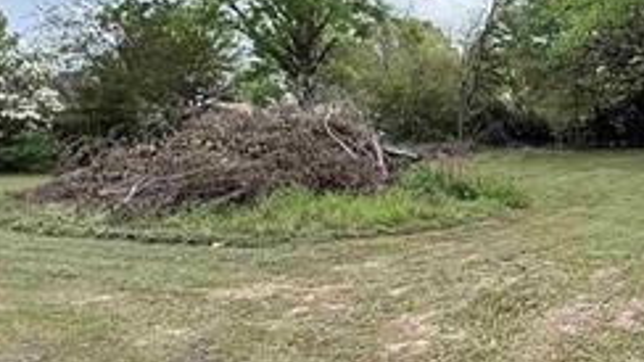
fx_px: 683
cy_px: 217
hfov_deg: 45.4
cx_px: 589
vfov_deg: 29.6
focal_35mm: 40
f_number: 2.2
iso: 64
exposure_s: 1/664
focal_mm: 2.22
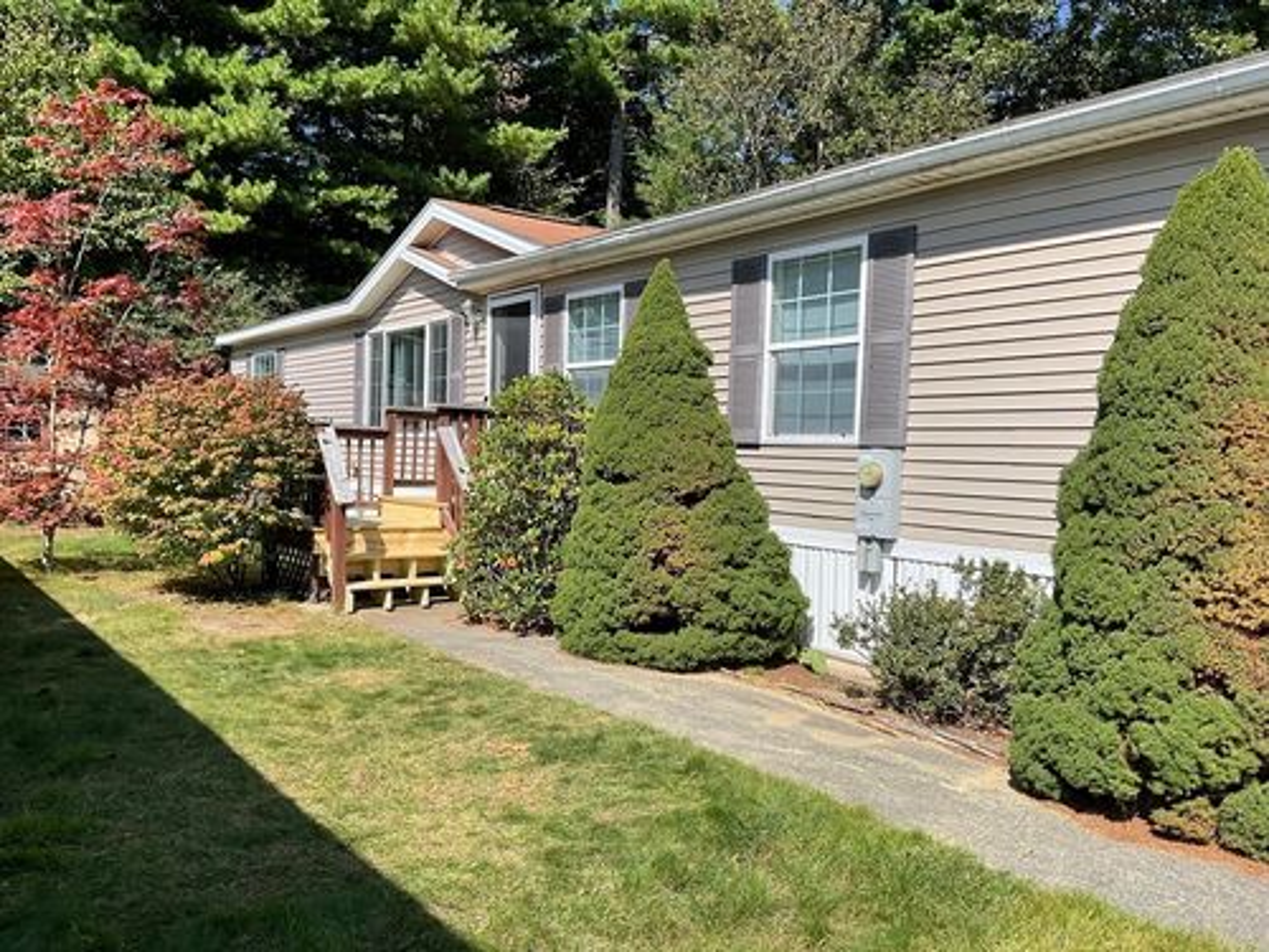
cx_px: 634
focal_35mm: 29
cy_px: 476
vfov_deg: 48.2
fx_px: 1063
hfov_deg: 61.7
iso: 16
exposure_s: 1/1786
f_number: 1.8
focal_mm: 3
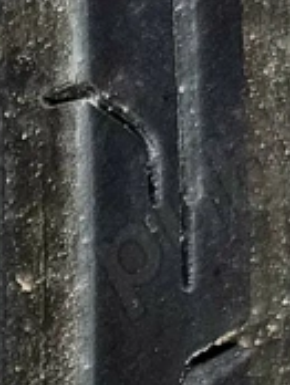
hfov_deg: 7.8
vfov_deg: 10.2
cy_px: 801
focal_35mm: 176
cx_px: -449
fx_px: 1961
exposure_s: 1/101
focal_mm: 6.3
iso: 640
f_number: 1.7
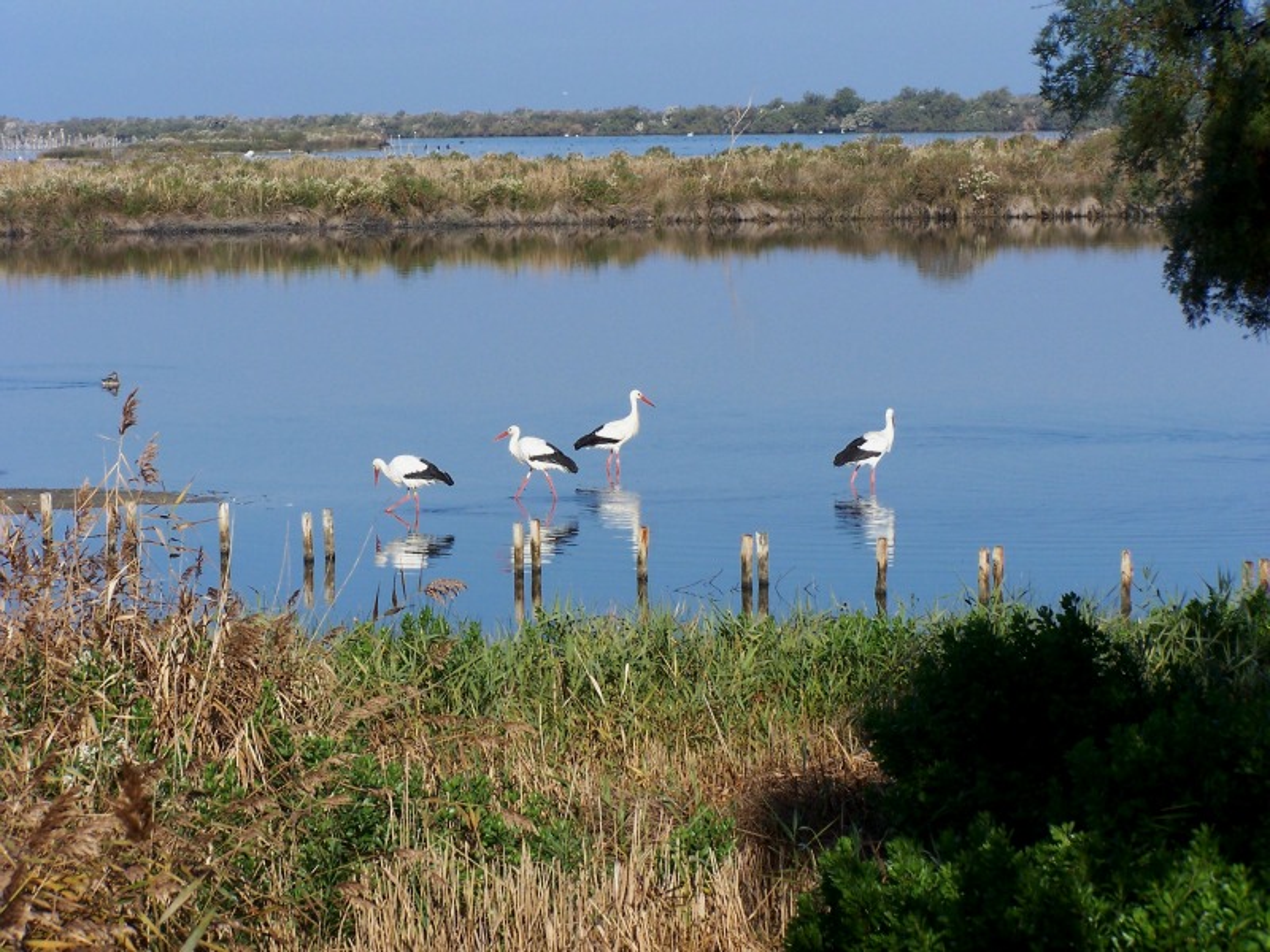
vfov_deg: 11.6
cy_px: 476
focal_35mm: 128
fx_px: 4696
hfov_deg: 15.4
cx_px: 635
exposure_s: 1/500
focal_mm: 21.2
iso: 80
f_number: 4.5
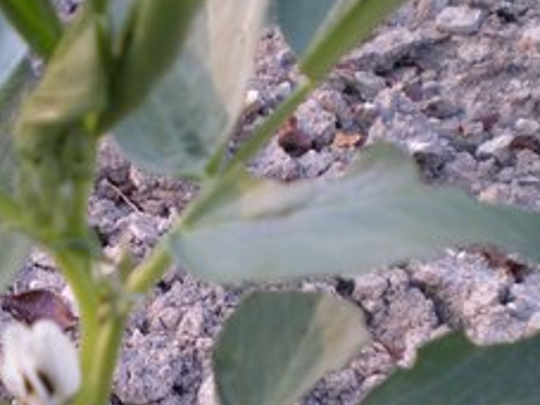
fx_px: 1045
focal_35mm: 67
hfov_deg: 28.0
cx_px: 69
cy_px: 345
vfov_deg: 21.5
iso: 64
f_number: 3.1
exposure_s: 1/56.2
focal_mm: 6.3
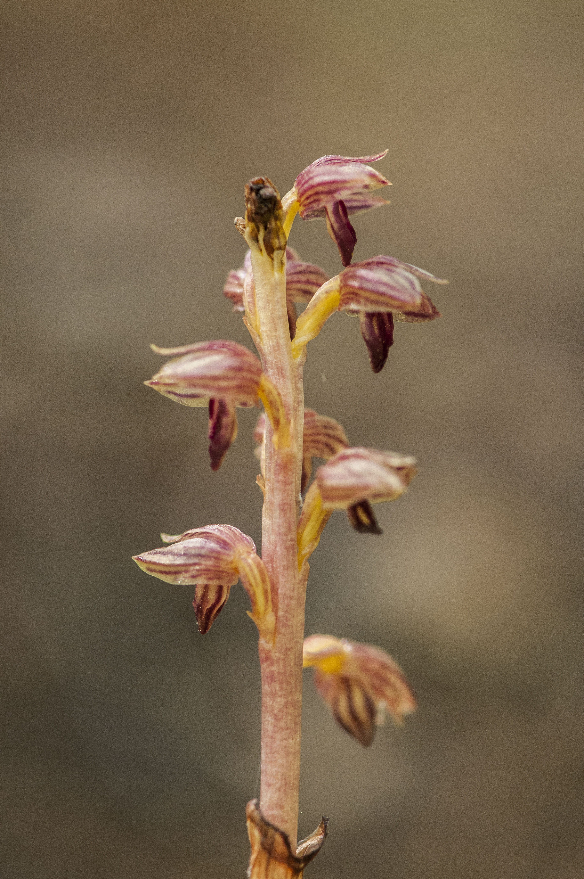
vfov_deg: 13.1
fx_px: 3842
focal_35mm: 158
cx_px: 292
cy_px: 440
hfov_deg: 8.7
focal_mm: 105
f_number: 5
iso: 800
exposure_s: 1/100
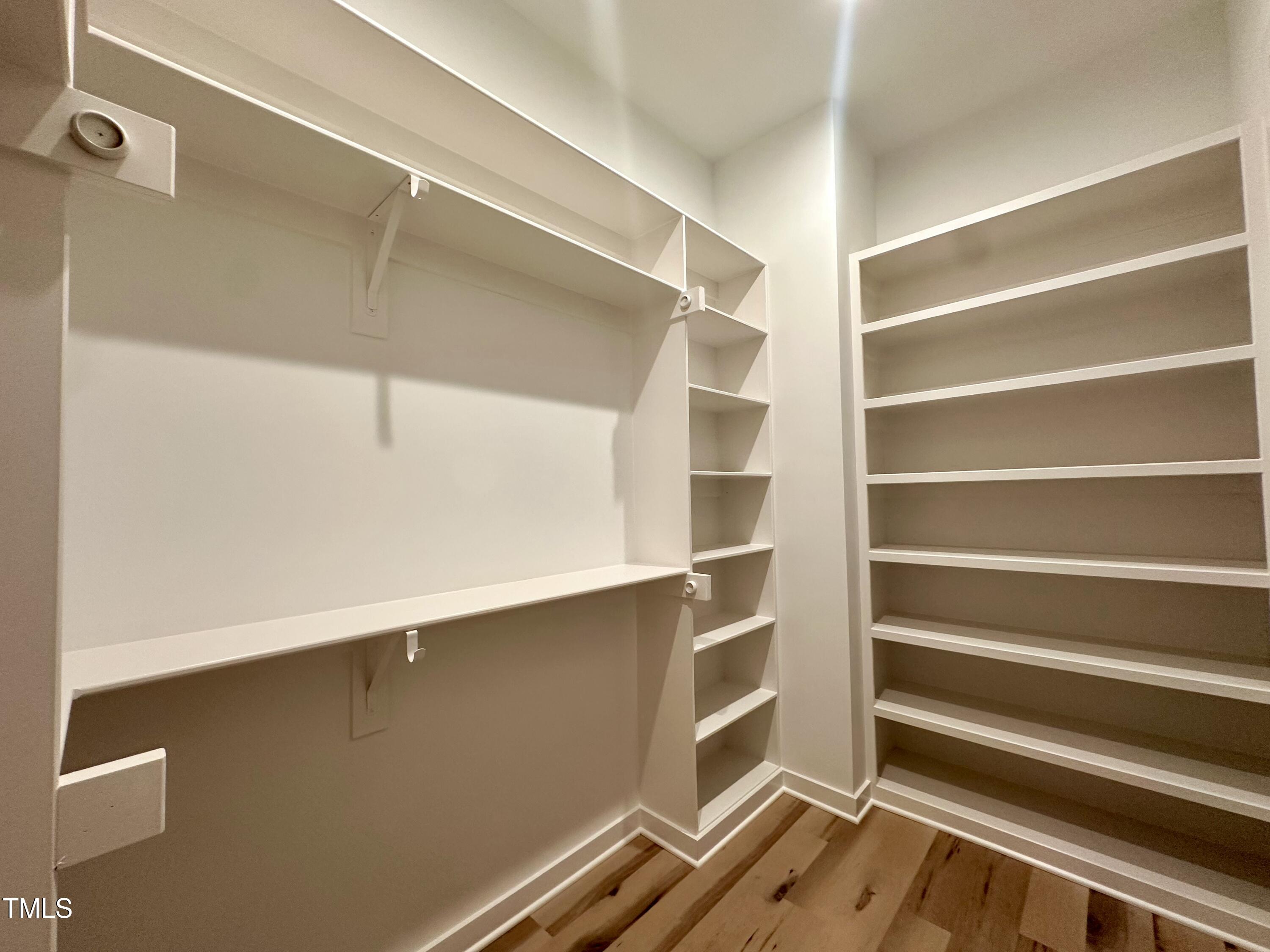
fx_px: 514
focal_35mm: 14
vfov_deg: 85.7
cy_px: 476
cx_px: 635
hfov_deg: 102.1
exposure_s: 1/60
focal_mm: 2.22
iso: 160
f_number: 2.2
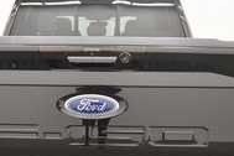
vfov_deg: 23.5
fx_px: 370
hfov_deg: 34.9
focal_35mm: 57
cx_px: 89
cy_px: 122
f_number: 5.6
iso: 2200
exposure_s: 1/125
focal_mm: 18
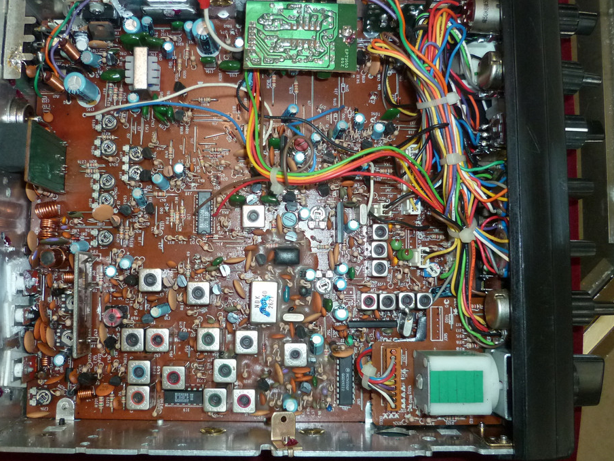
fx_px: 585
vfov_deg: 42.9
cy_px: 214
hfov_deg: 55.2
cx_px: 268
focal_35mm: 33
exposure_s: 1/30
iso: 250
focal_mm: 5
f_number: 2.8
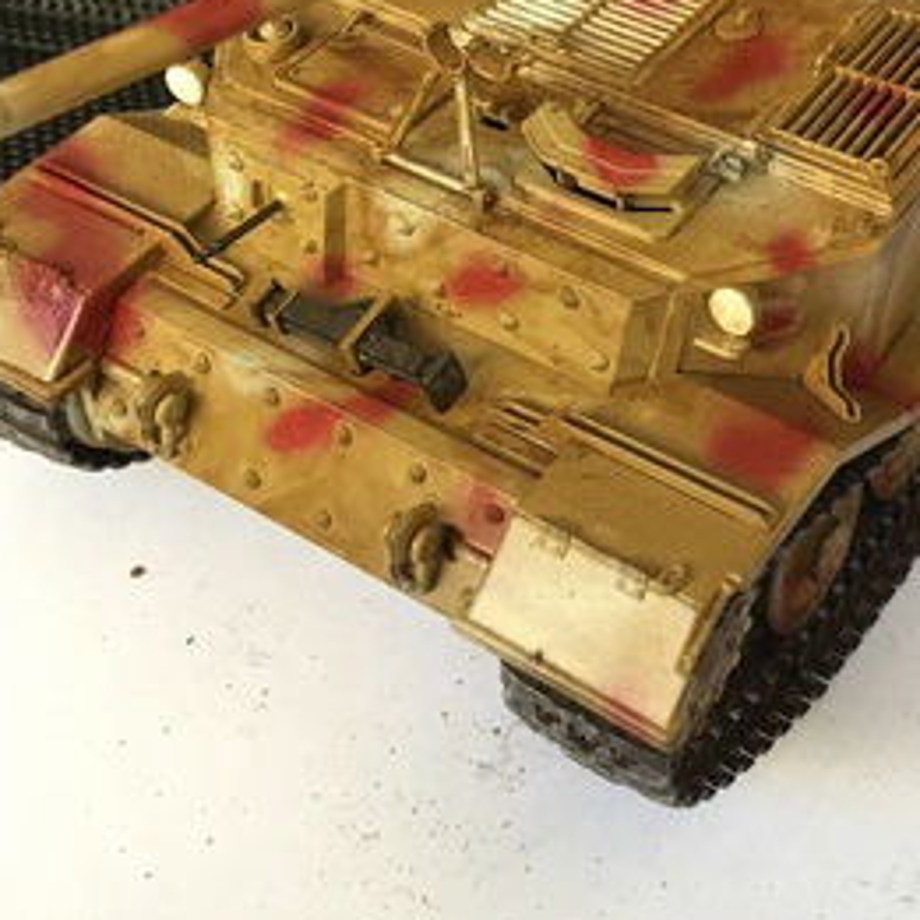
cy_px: 106
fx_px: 1774
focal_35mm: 59
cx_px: 726
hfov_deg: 28.5
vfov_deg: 28.1
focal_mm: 4.15
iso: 32
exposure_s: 1/33
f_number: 2.2
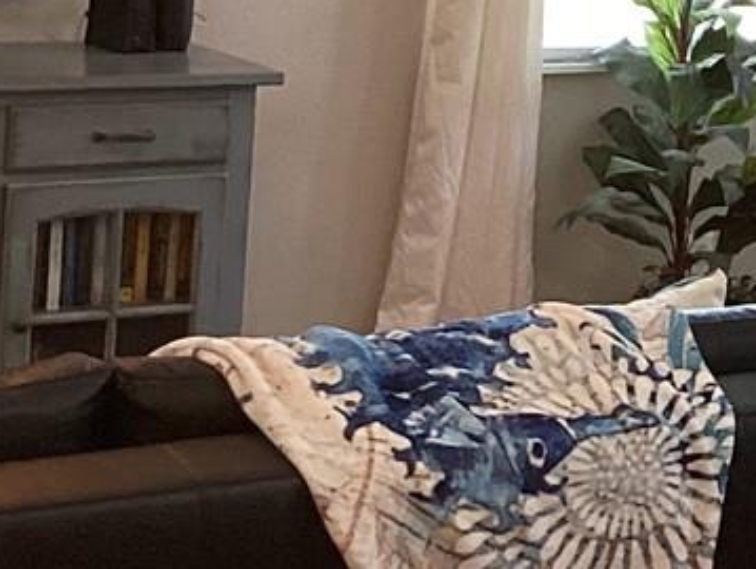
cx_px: 1369
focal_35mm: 138
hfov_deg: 12.9
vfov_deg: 10.7
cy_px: -19
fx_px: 3017
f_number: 2.4
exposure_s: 1/50
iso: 125
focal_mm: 3.3
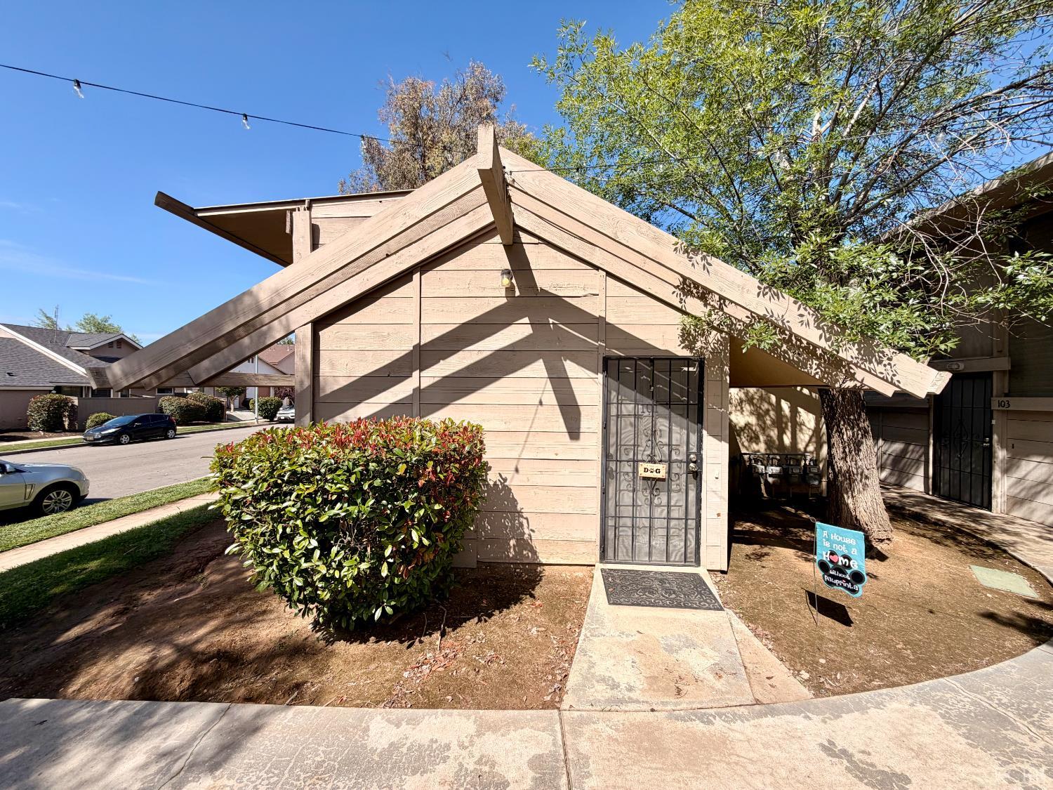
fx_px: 426
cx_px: 526
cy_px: 395
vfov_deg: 85.7
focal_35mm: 14
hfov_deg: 102.1
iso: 20
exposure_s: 1/770
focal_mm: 2.22
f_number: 2.2
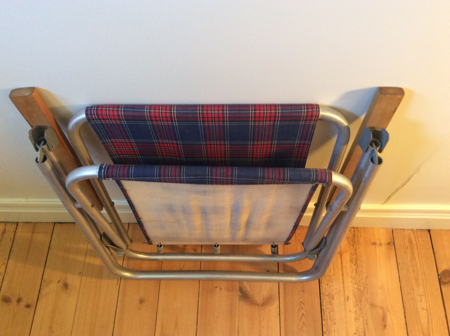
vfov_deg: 44.1
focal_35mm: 32
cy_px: 168
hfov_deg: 56.9
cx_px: 225
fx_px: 415
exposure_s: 1/25
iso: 160
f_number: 2.4
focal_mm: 3.3
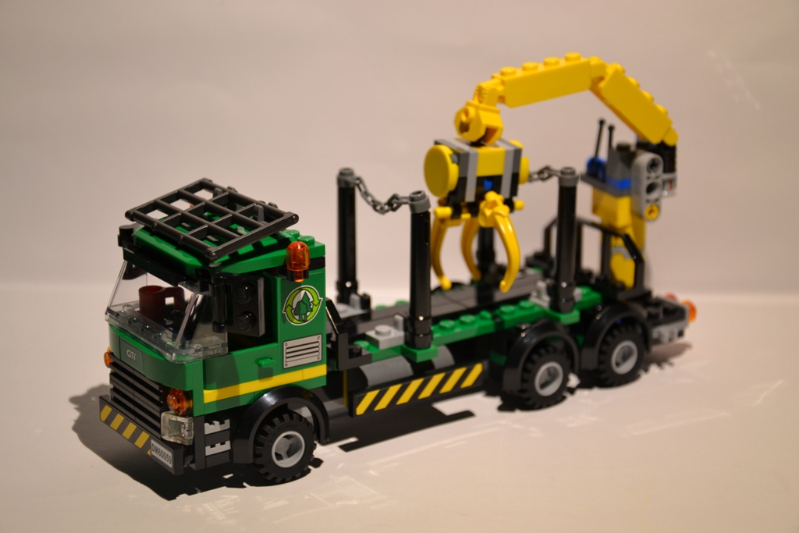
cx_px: 400
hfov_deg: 27.0
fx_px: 1665
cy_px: 266
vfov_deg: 18.2
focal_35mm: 75
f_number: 5
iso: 400
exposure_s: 1/20
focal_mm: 50
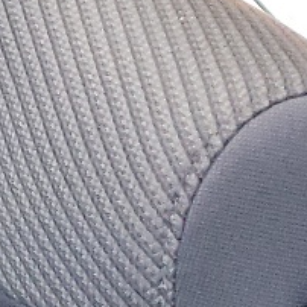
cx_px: -810
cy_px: 331
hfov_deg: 7.5
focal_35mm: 182
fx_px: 1826
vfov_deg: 9.5
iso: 602
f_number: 1.5
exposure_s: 1/24
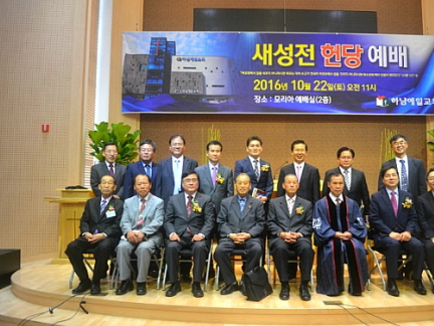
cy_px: 166
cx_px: 246
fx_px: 376
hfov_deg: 59.7
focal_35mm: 30
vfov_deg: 46.8
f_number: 3.5
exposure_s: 1/60
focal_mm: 18
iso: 640
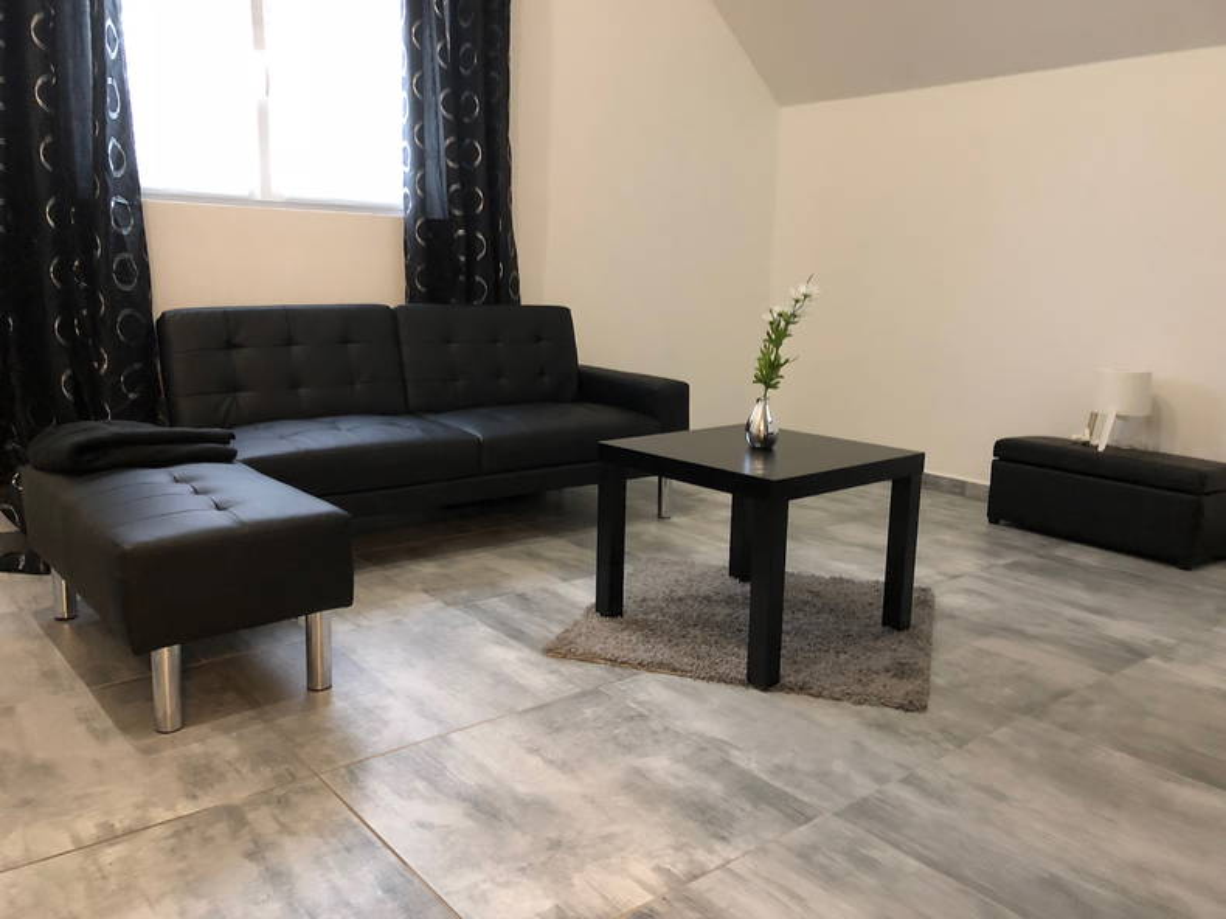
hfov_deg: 63.5
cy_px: 460
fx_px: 991
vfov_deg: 49.7
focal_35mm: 28
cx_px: 613
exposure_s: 1/6
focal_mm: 4
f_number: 1.8
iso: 100
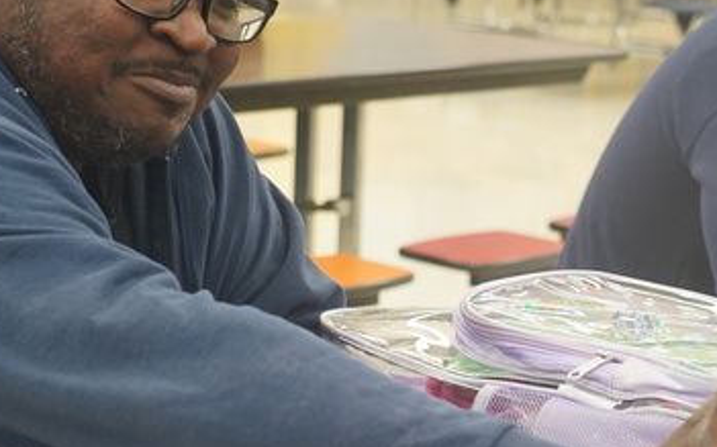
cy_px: 403
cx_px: 492
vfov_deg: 10.7
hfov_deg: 17.1
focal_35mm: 122
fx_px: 2383
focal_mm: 41
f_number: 4
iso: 2000
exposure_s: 1/160
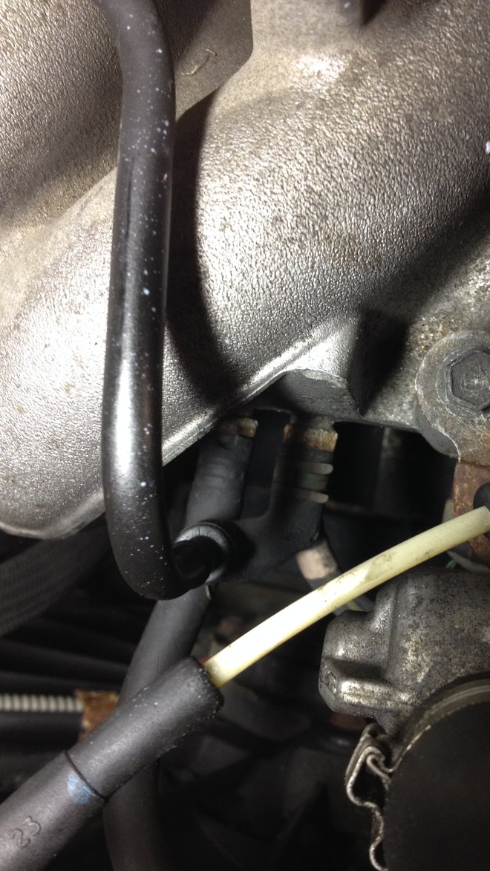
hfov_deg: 30.2
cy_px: 445
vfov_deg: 51.6
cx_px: 333
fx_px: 901
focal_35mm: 39
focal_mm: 4.28
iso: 125
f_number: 2.4
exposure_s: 1/20
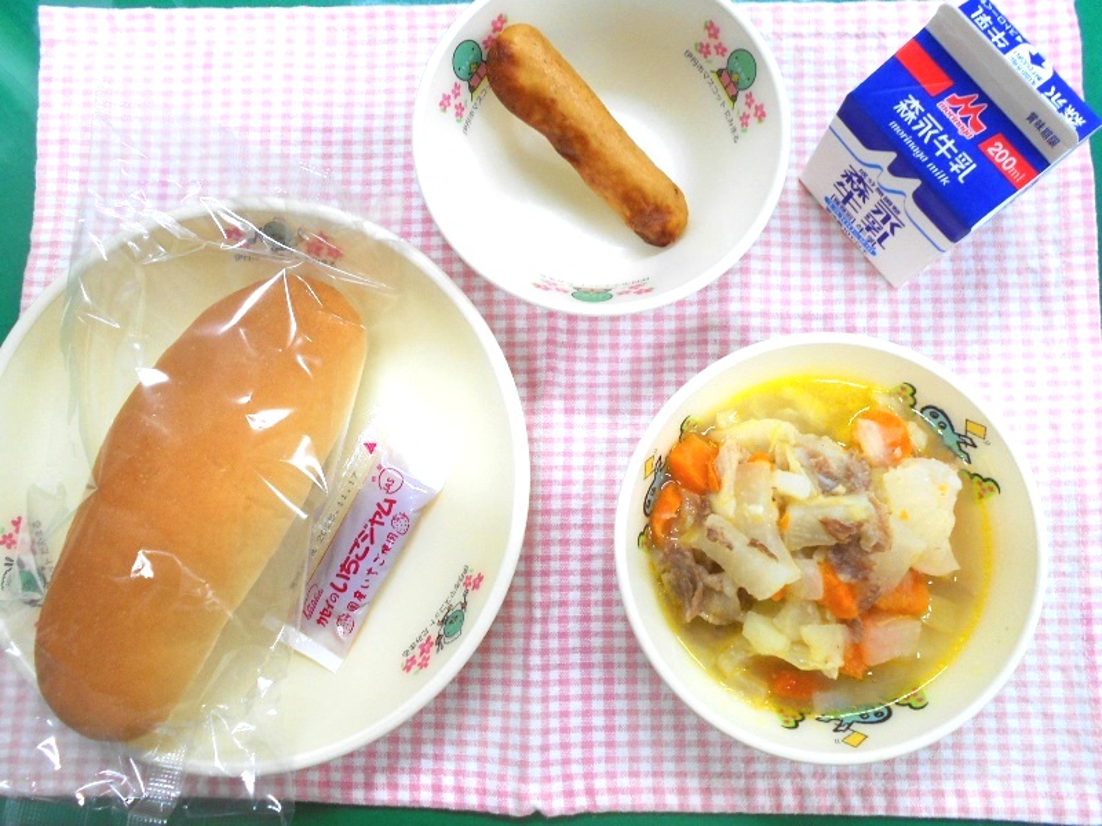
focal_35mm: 30
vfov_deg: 46.8
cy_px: 413
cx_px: 551
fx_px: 955
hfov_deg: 60.0
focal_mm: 5.1
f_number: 3.4
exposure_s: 1/30
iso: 80
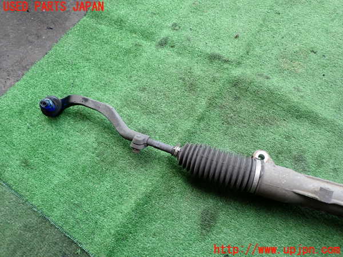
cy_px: 128
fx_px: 248
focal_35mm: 25
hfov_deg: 69.4
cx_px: 172
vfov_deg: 54.9
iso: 100
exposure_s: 1/160
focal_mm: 4.5
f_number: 2.8
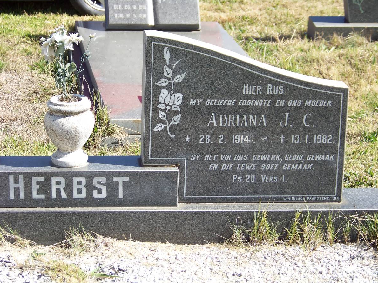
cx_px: 188
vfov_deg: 12.7
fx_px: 1277
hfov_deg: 16.8
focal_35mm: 117
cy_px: 141
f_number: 3.2
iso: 64
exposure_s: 1/400
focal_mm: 19.3
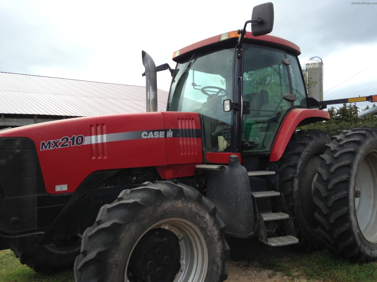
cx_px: 188
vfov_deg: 42.9
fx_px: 359
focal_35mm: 33
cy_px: 141
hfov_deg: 55.4
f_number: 2.4
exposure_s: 1/531
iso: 50
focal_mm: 4.13
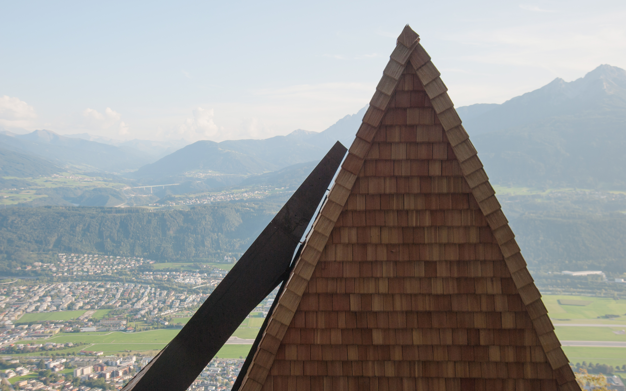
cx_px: 314
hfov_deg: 48.2
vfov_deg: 31.2
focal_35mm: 41
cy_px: 196
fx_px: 699
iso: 200
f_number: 8
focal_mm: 40
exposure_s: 1/250
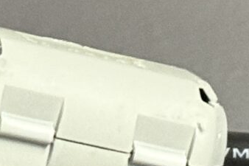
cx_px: -85
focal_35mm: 378
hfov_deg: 5.4
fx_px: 2613
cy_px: -119
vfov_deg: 3.6
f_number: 1.78
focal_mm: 6.76
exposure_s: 1/33
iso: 320
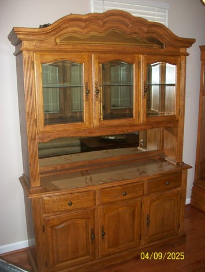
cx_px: 102
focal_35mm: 34
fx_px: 268
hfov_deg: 41.8
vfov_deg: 53.9
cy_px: 136
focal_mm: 5.7
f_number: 2.8
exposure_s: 1/60
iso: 160
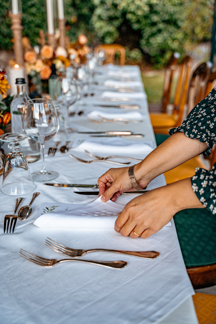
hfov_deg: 34.2
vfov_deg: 49.6
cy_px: 162
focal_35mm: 39
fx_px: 351
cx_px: 108
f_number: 2.8
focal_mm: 39
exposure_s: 1/400
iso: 200
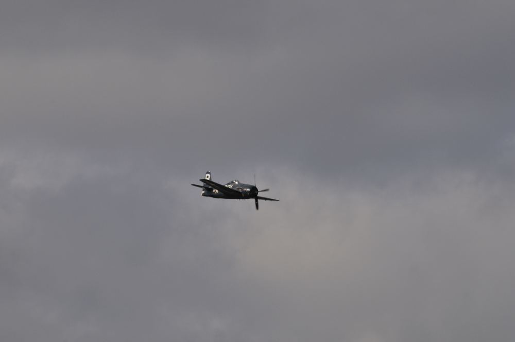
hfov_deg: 4.6
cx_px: 258
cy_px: 171
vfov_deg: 3.0
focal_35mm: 450
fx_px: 6429
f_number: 11
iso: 200
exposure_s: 1/800
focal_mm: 300
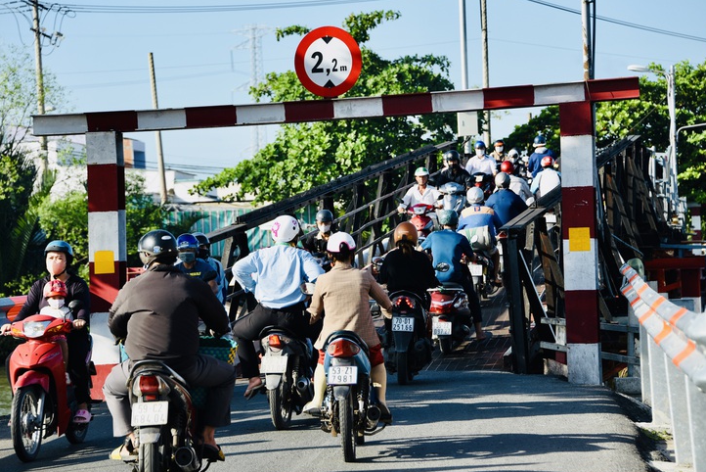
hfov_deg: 15.2
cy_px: 230
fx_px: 2648
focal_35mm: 135
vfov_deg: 10.2
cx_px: 349
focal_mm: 125
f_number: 5.6
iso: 110
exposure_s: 1/320
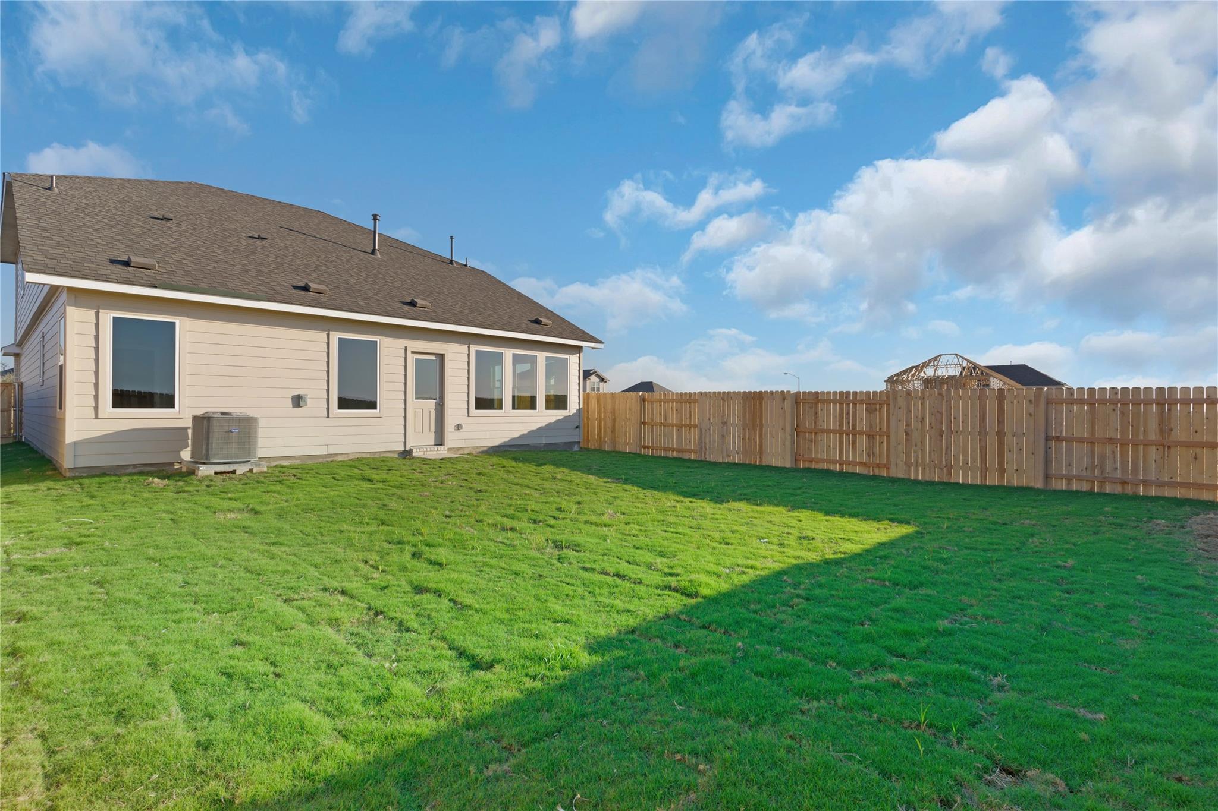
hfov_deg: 93.3
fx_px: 575
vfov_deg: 70.4
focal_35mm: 17
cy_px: 406
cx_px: 609
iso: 100
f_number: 9
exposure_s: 1/30
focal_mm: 17
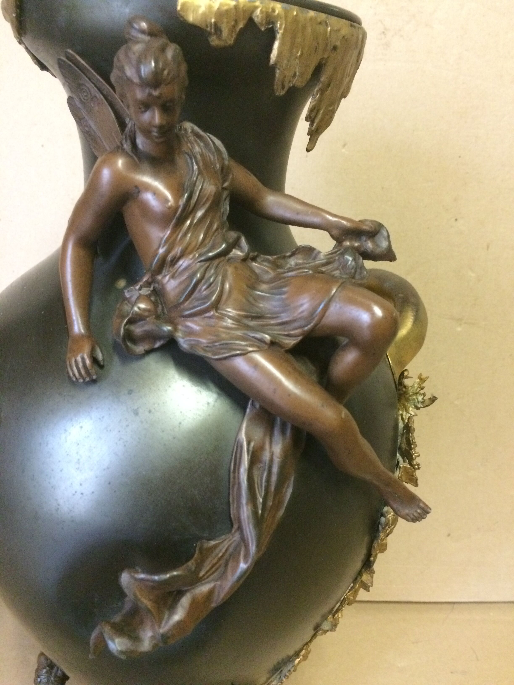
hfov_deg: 48.2
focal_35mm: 29
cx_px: 257
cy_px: 342
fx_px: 574
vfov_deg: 61.7
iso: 400
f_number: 2.2
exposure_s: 1/17
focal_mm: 4.15
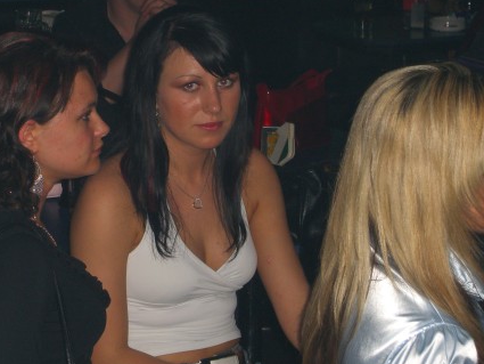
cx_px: 153
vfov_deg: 13.1
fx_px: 1580
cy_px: 140
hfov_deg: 17.4
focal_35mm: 113
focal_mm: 16.6
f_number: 4.4
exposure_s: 1/60
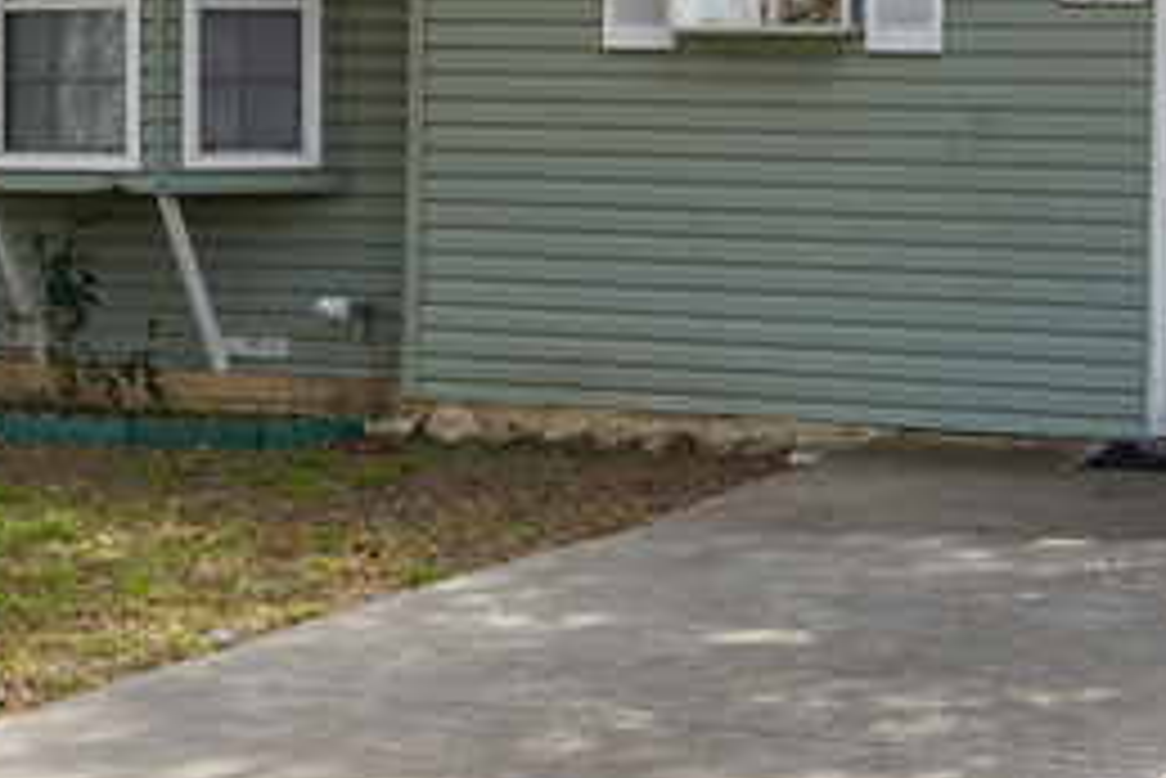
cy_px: 187
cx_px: 725
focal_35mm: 89
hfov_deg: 22.8
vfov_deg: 15.3
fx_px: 2884
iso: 100
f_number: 8
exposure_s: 1/125
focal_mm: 24
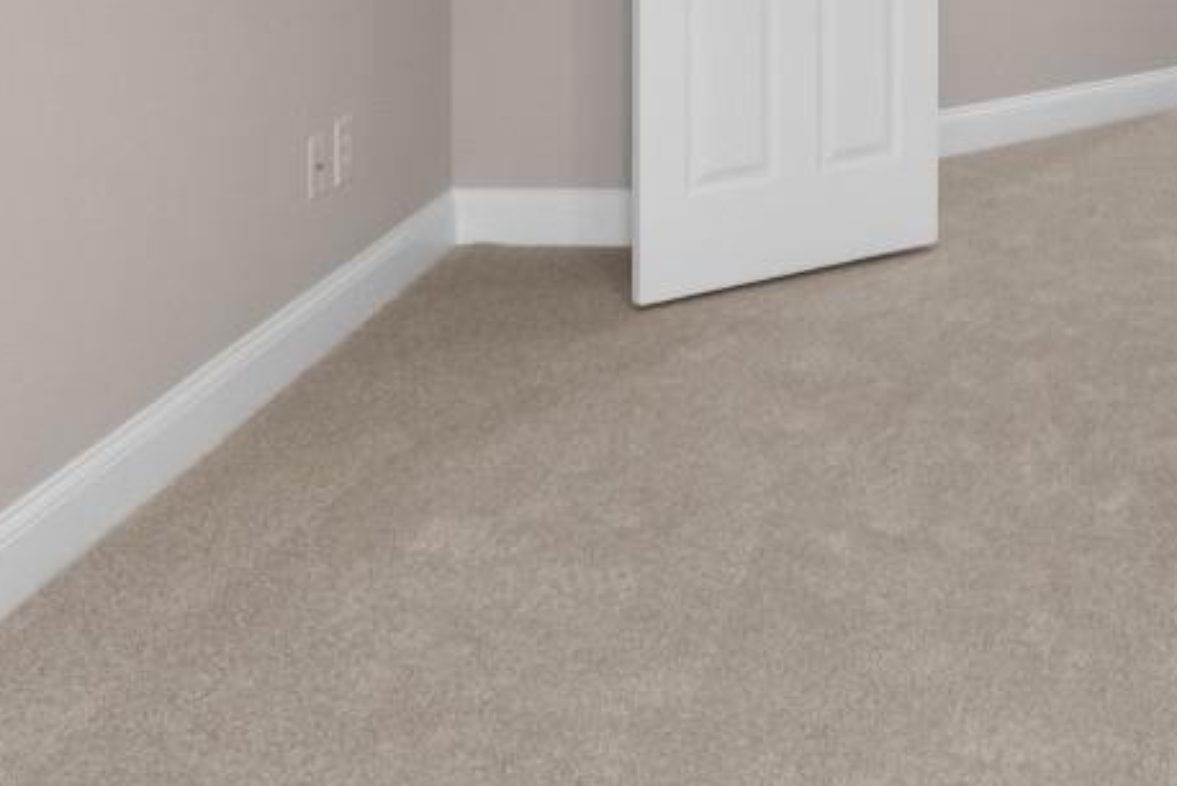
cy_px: -285
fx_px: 1734
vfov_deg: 22.4
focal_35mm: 53
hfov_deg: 35.3
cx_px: 1056
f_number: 4.5
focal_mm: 10
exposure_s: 1/5
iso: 100
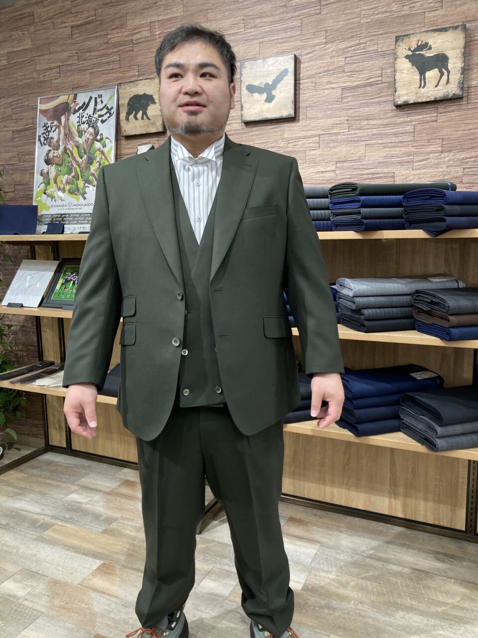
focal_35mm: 28
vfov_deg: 63.4
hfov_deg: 49.7
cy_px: 319
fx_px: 516
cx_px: 239
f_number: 1.8
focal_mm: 3.99
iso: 64
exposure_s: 1/50
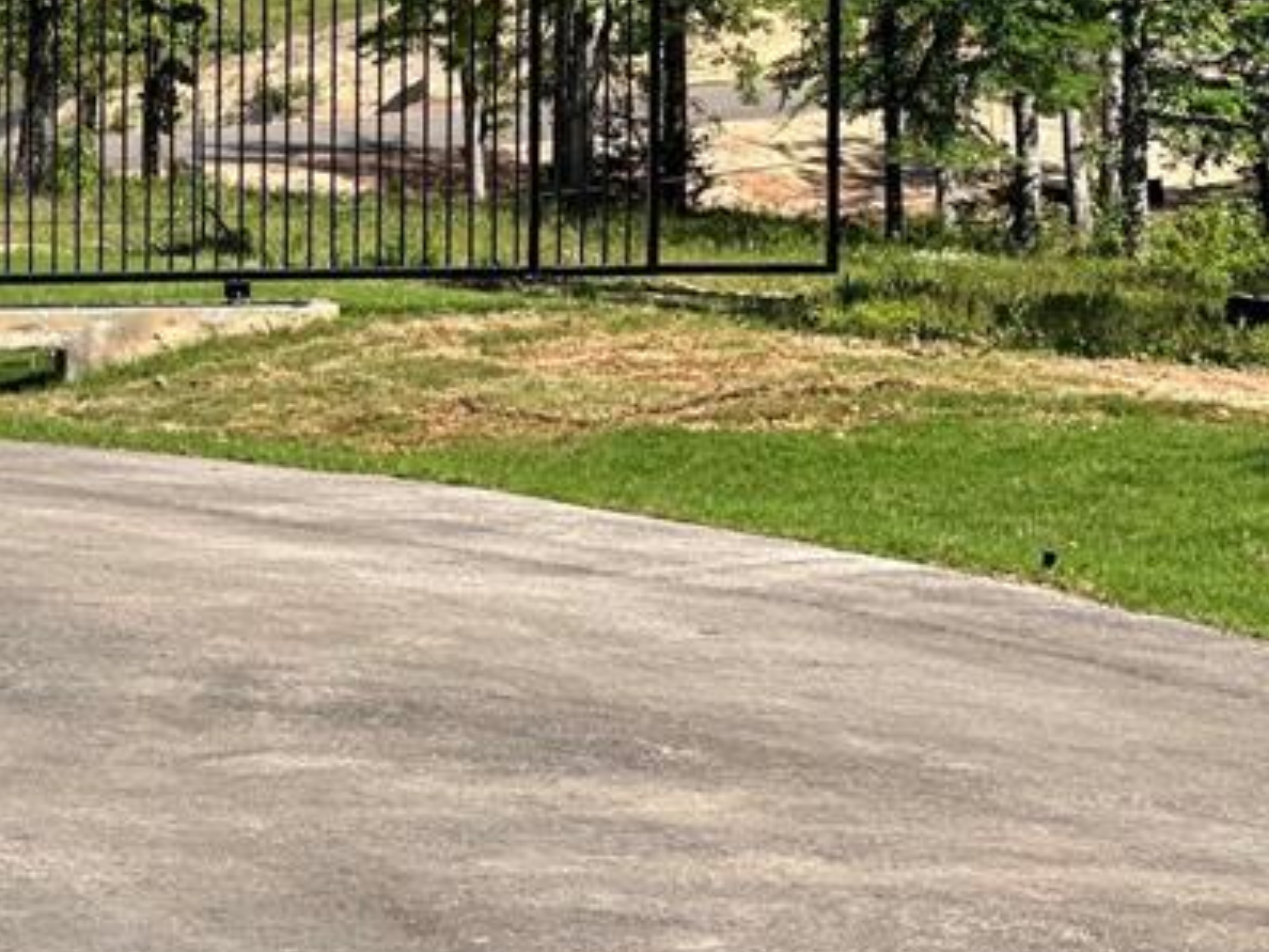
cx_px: -260
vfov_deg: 7.4
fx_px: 7295
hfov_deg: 9.8
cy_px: 74
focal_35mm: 199
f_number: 2.8
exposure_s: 1/501
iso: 32
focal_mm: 9
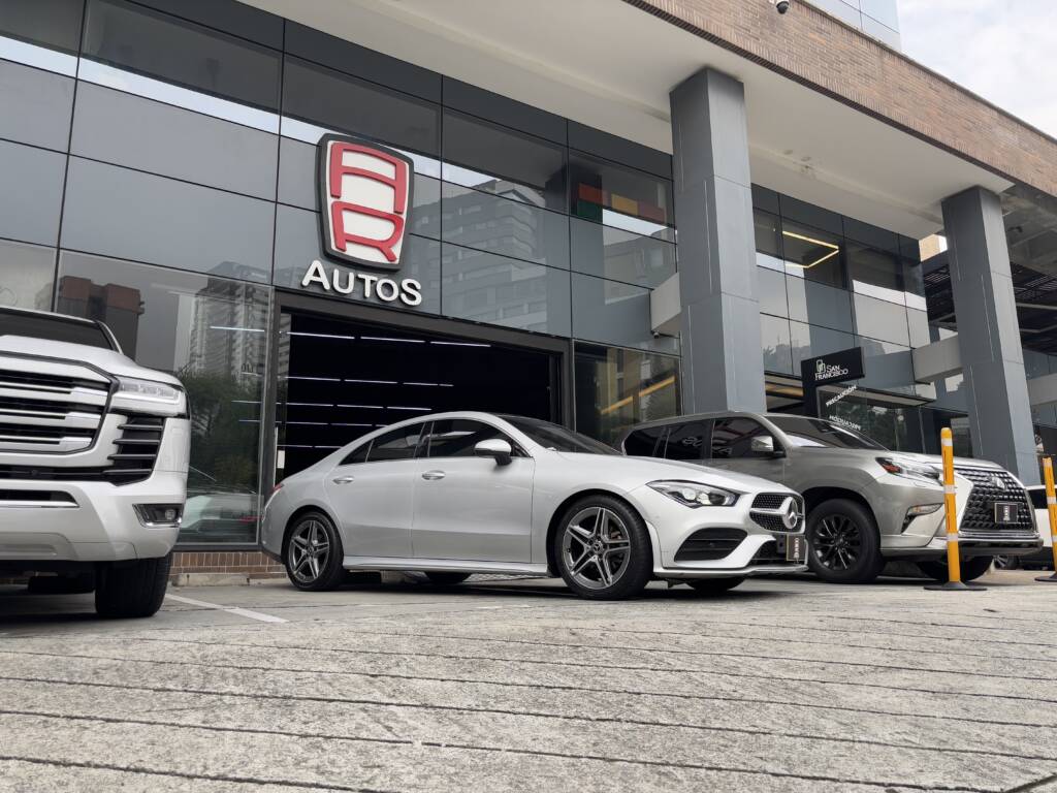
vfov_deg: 53.1
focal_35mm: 26
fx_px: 794
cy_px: 396
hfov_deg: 67.3
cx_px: 528
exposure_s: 1/510
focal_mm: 5.96
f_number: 1.6
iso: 50
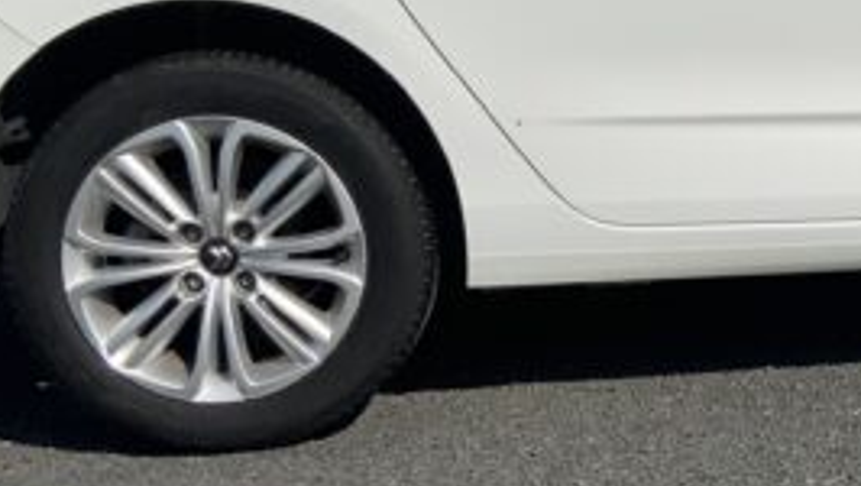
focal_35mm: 95
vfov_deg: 12.7
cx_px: 1013
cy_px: 113
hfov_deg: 21.0
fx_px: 2170
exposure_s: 1/5263
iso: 20
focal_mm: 3
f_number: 1.8
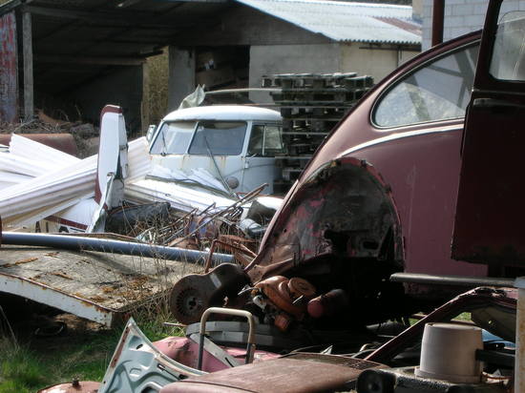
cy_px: 196
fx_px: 1592
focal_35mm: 105
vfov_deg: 14.1
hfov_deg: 18.7
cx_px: 262
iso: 50
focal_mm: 17.4
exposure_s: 1/83.3
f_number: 5.4
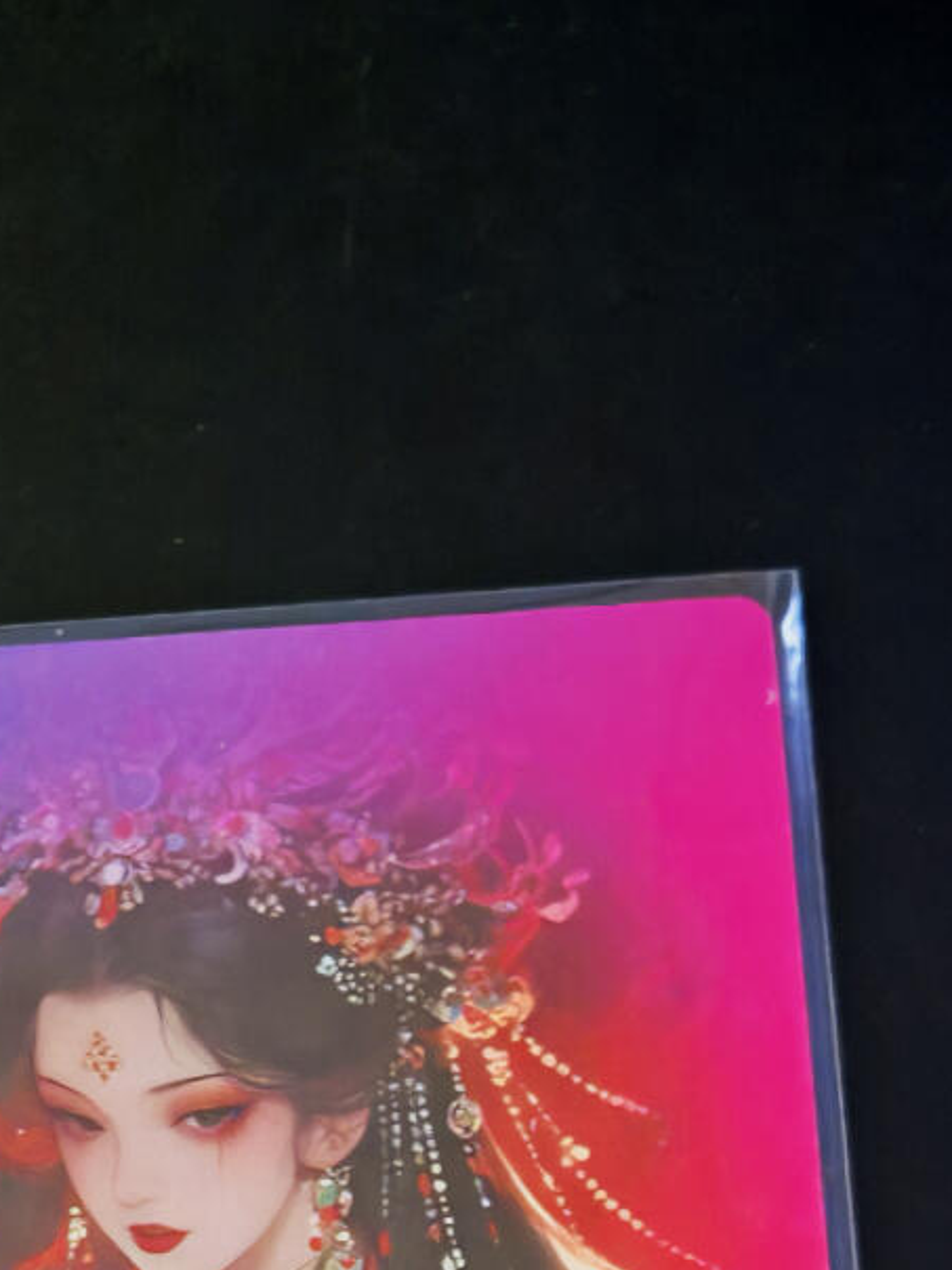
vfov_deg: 13.3
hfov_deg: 10.1
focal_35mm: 143
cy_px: 1705
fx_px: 5244
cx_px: -429
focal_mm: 6.67
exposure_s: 1/33
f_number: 1.9
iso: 640
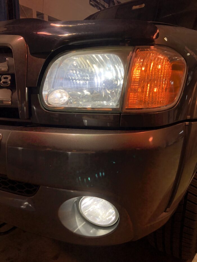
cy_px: 131
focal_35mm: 28
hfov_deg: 49.8
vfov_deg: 63.4
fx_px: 212
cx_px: 98
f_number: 1.8
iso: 32
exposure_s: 1/120
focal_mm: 3.99
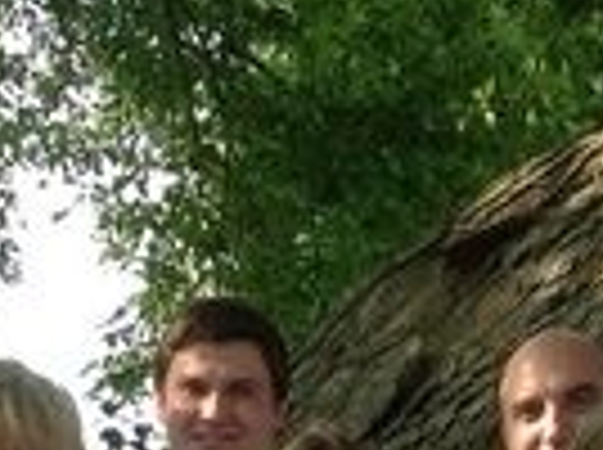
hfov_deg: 10.5
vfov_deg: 7.3
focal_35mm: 188
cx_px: 81
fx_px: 3269
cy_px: 1161
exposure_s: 1/408
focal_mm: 4.28
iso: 50
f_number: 2.4
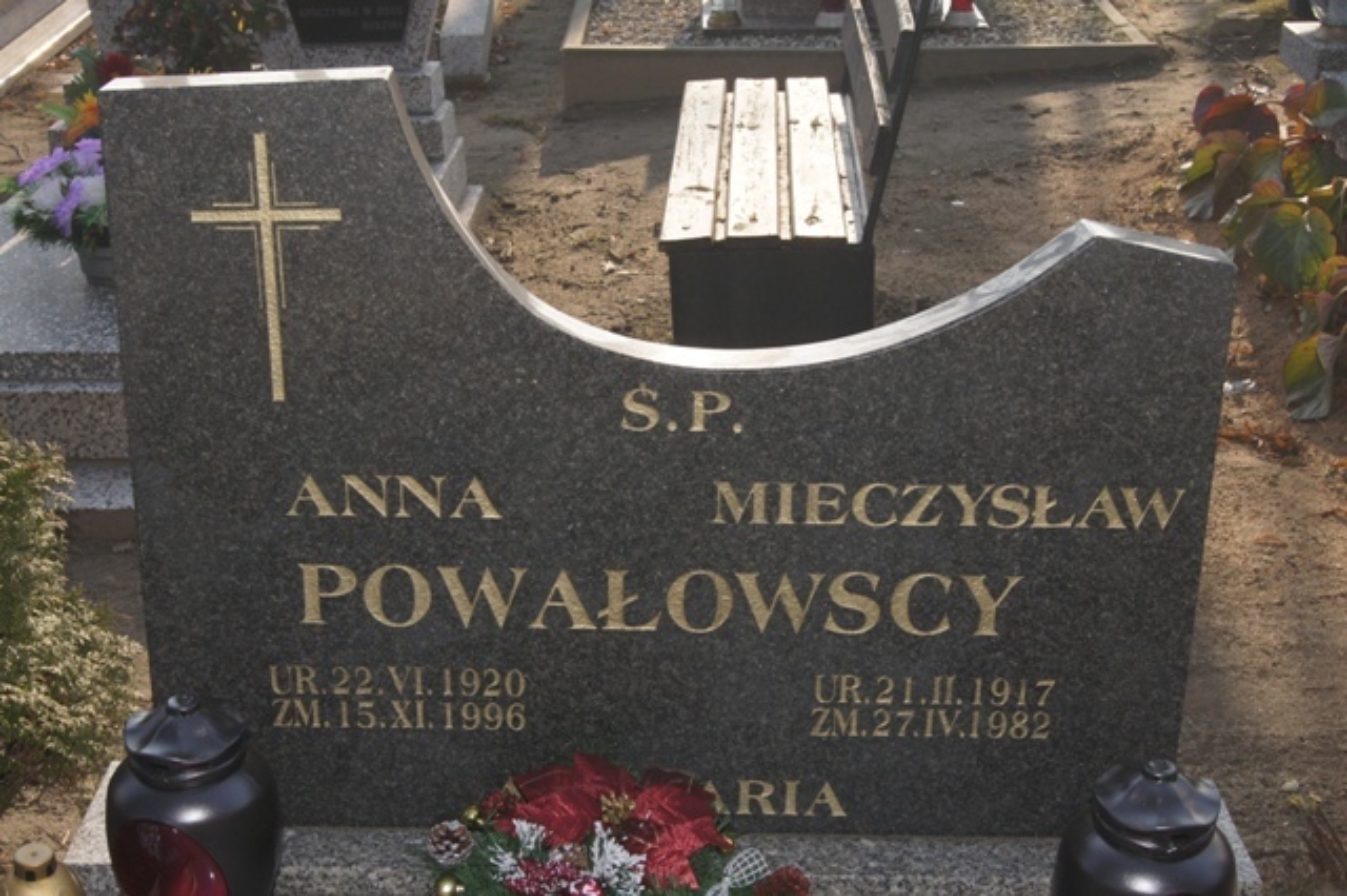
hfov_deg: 37.9
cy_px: 448
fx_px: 1963
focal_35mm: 52
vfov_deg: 25.7
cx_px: 674
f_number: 11
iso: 200
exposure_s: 1/160
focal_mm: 35
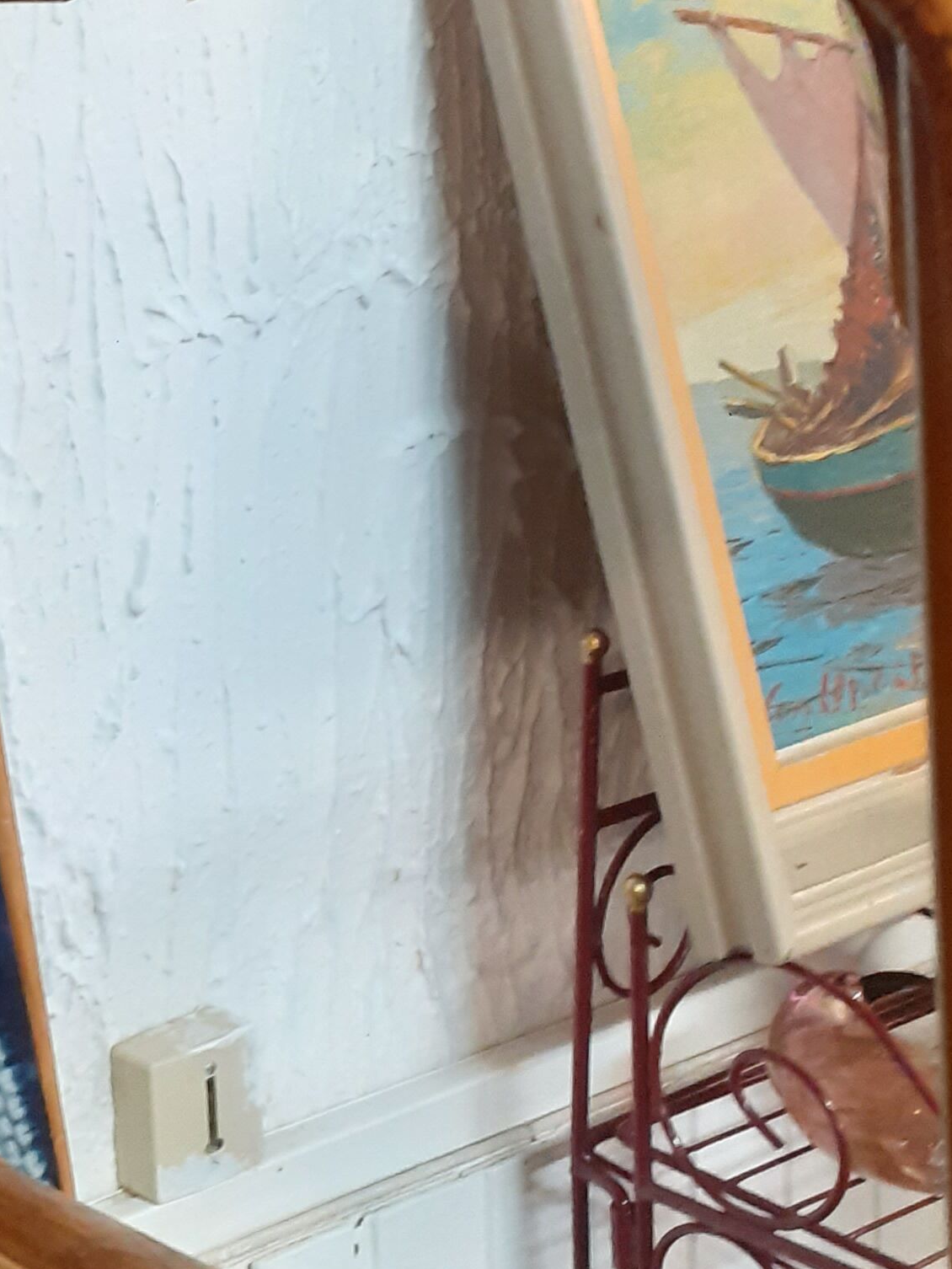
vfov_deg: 25.9
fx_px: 2713
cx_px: -302
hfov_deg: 18.5
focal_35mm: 74
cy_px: 281
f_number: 1.9
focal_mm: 3.6
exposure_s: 1/33
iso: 200
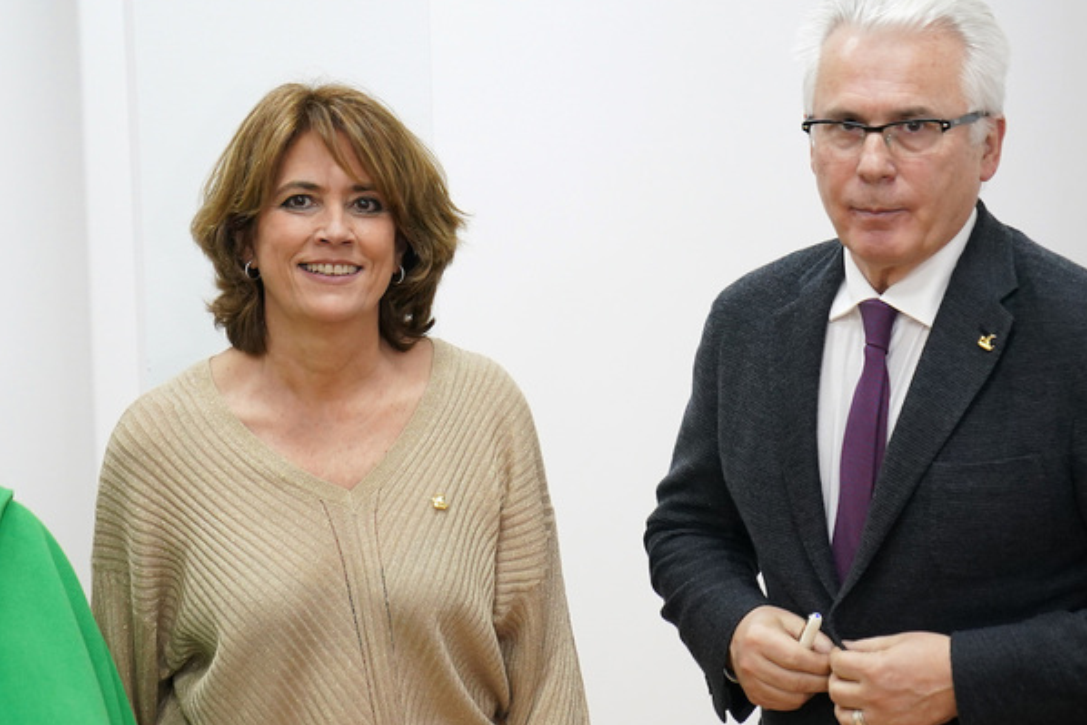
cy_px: 354
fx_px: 2567
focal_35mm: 85
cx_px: 643
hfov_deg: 23.9
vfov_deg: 16.1
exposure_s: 1/160
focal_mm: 70
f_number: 2.8
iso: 2000
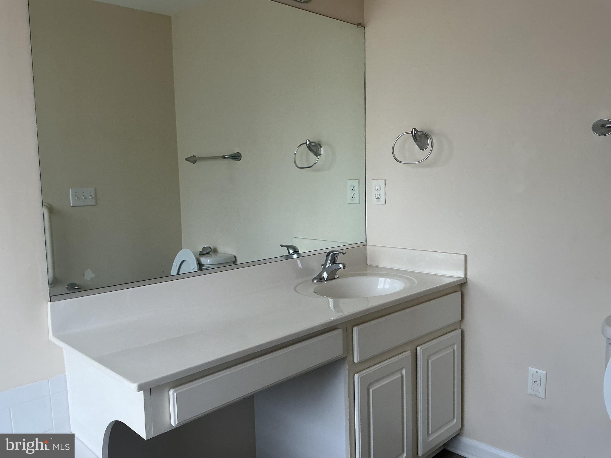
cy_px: 229
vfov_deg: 48.2
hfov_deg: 61.7
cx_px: 306
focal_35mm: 29
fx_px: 512
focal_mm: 3
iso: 64
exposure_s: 1/120
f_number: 1.8
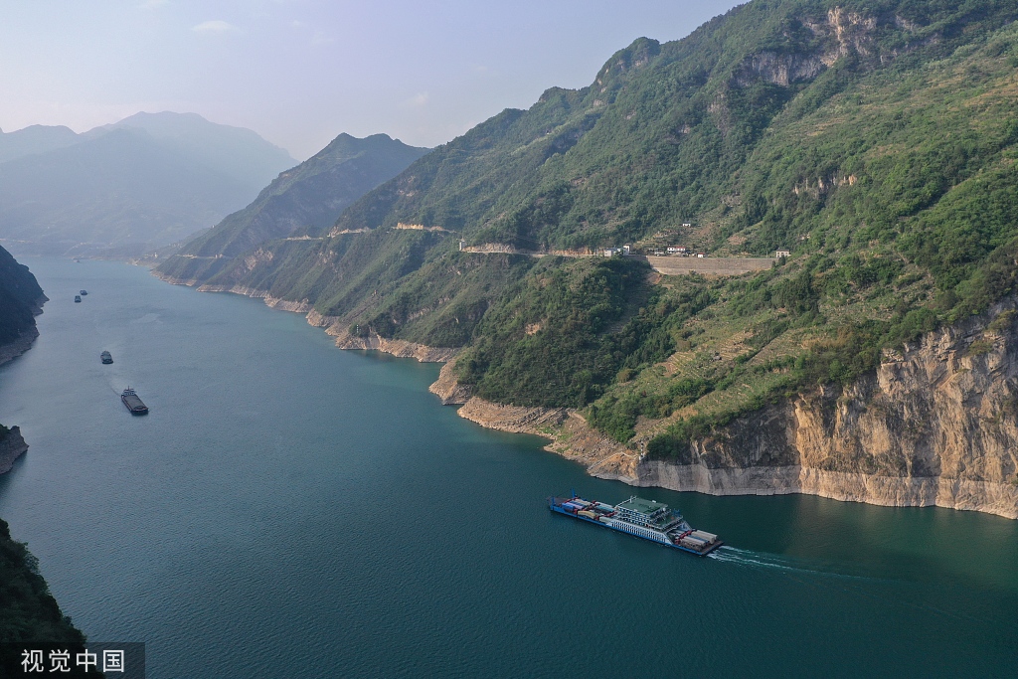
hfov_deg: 65.5
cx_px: 509
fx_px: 792
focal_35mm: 28
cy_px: 340
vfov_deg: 46.4
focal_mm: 10.26
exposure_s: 1/400
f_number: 5.6
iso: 100
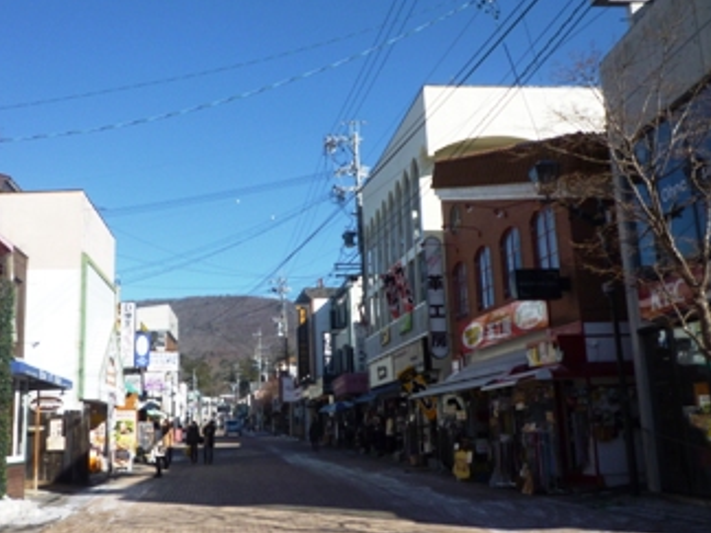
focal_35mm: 37
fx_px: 760
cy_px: 279
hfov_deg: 49.7
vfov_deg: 38.7
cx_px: 274
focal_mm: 4.4
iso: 80
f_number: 4
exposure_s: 1/640
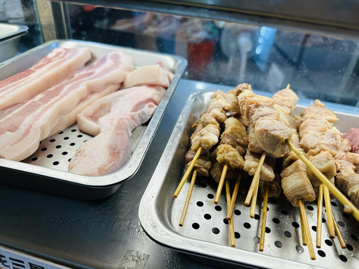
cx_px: 180
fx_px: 249
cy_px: 134
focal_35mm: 24
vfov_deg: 56.8
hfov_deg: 71.6
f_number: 1.78
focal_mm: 6.86
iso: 64
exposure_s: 1/120
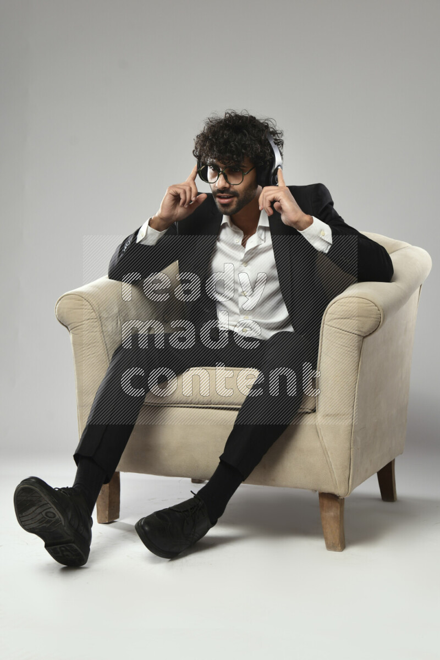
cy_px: 330
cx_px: 220
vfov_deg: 41.1
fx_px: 880
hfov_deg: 28.1
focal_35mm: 48
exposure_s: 1/125
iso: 400
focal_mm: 48
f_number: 5.6
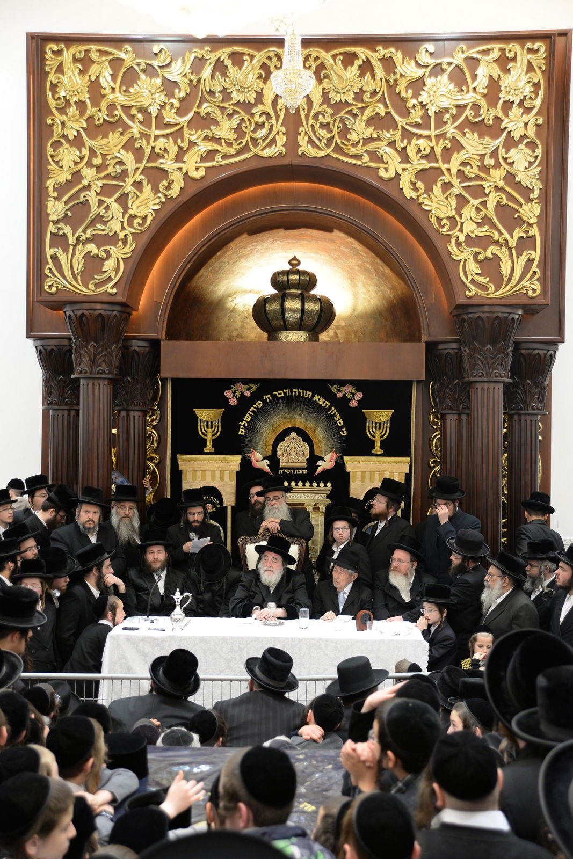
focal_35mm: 48
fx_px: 1146
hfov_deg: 28.1
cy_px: 430
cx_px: 286
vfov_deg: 41.1
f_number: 4
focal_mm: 48
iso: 800
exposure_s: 1/80
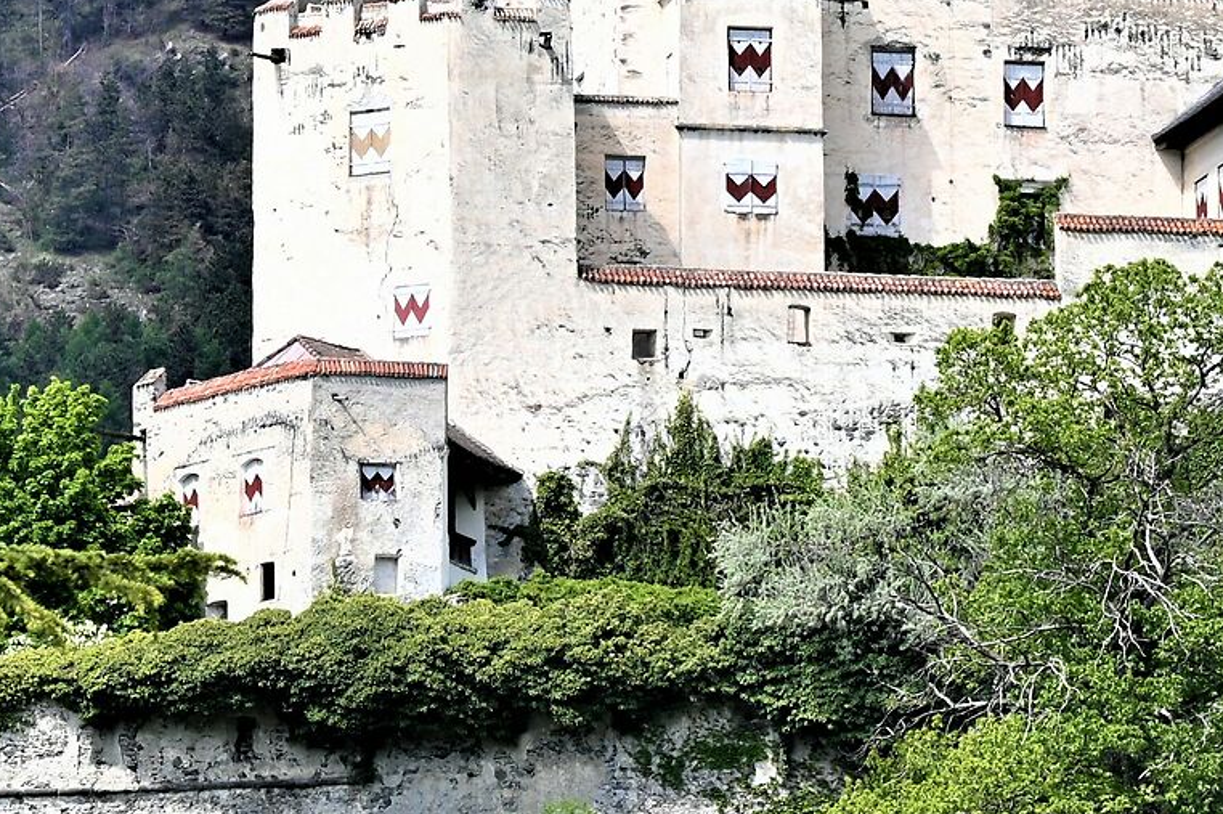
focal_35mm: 441
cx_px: 650
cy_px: 43
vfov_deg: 3.1
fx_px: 14972
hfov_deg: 4.7
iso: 100
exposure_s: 1/160
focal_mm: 140
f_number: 8
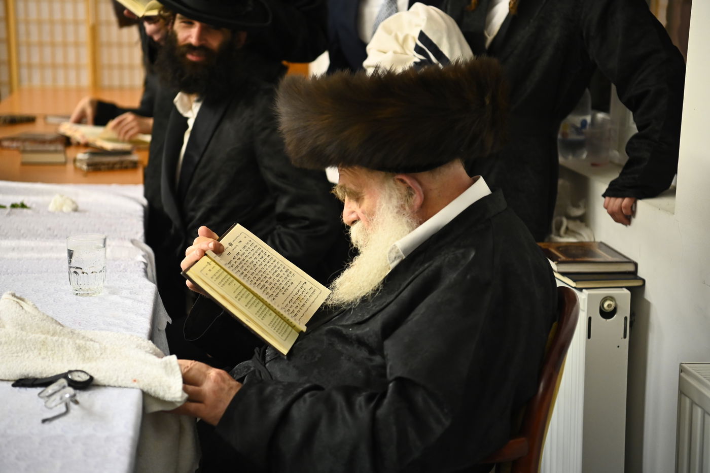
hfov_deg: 28.9
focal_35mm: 70
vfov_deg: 19.4
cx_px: 355
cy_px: 236
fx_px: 1380
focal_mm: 70
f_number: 2.8
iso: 2500
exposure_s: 1/80
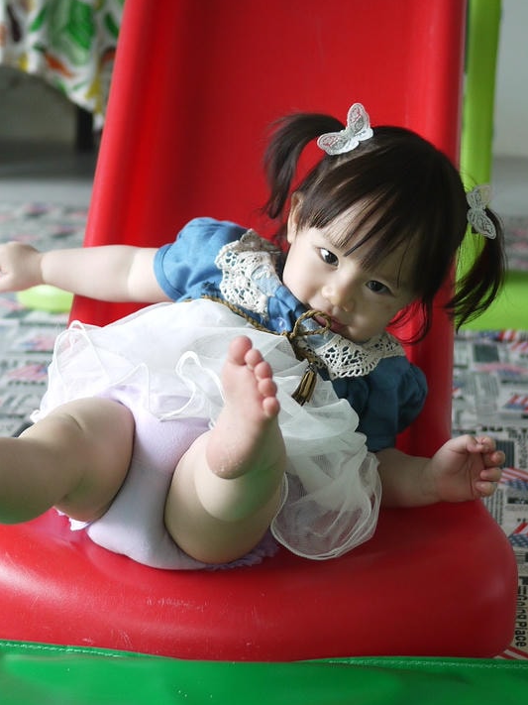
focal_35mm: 90
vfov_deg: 21.7
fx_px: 1831
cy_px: 454
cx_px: 291
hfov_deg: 16.4
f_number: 1.7
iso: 160
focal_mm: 20
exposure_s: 1/320
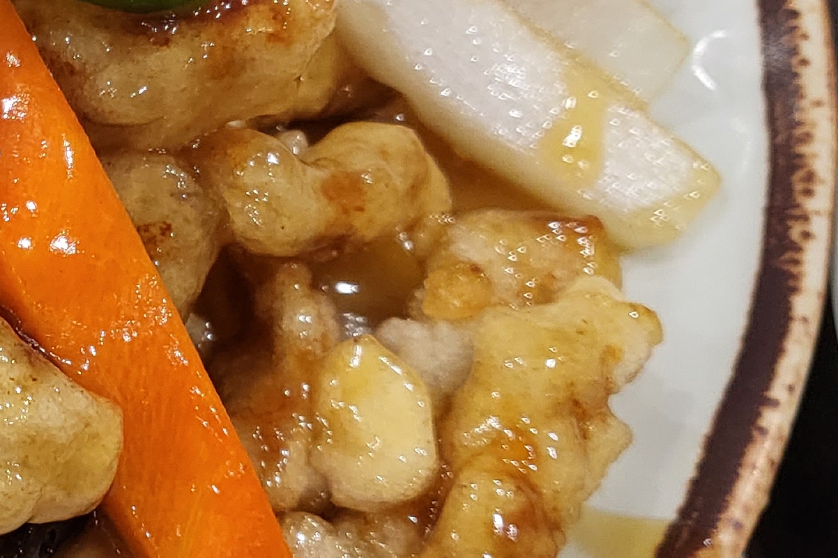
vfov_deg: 15.2
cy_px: 210
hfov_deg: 21.0
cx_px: -184
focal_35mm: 90
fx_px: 2095
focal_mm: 4.25
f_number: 1.8
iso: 250
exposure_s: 1/120
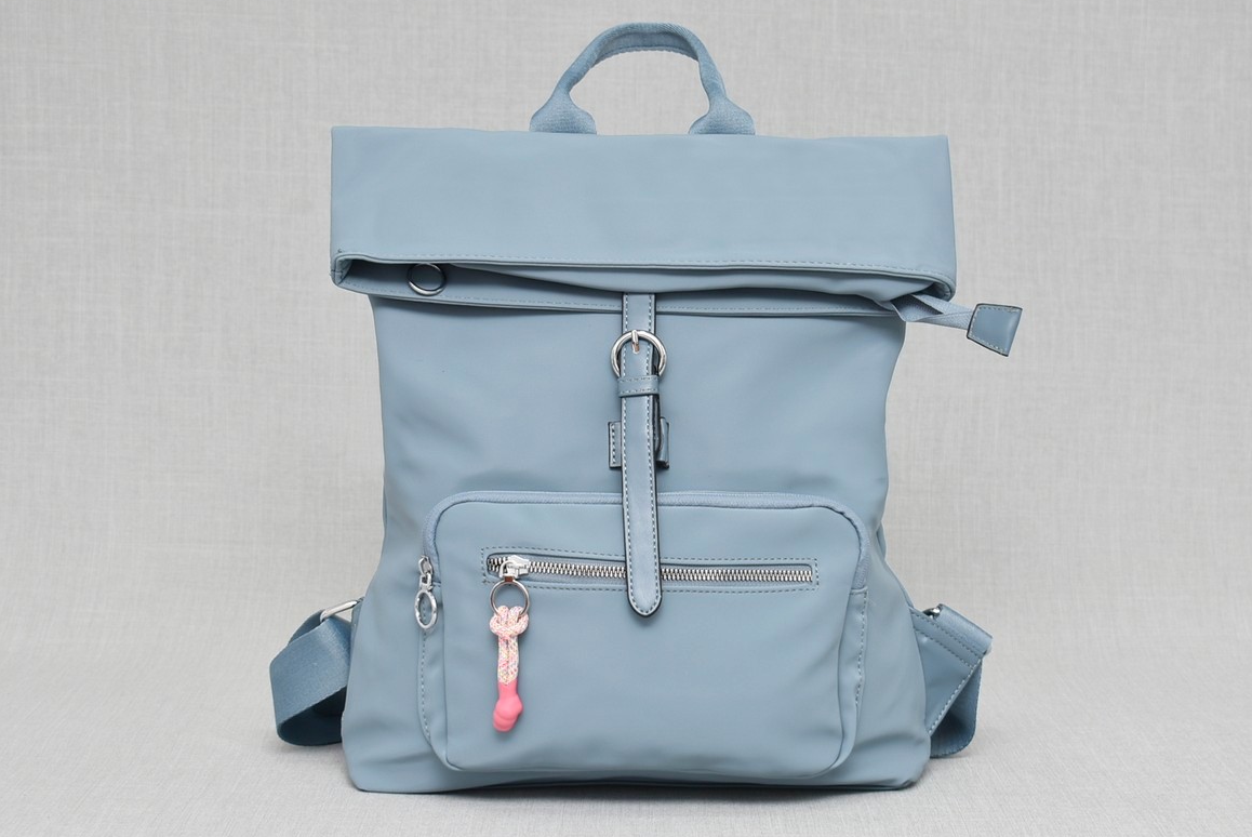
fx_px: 2193
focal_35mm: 63
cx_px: 656
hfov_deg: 31.9
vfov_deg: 21.6
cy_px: 412
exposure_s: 1/60
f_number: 5.6
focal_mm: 38
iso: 100
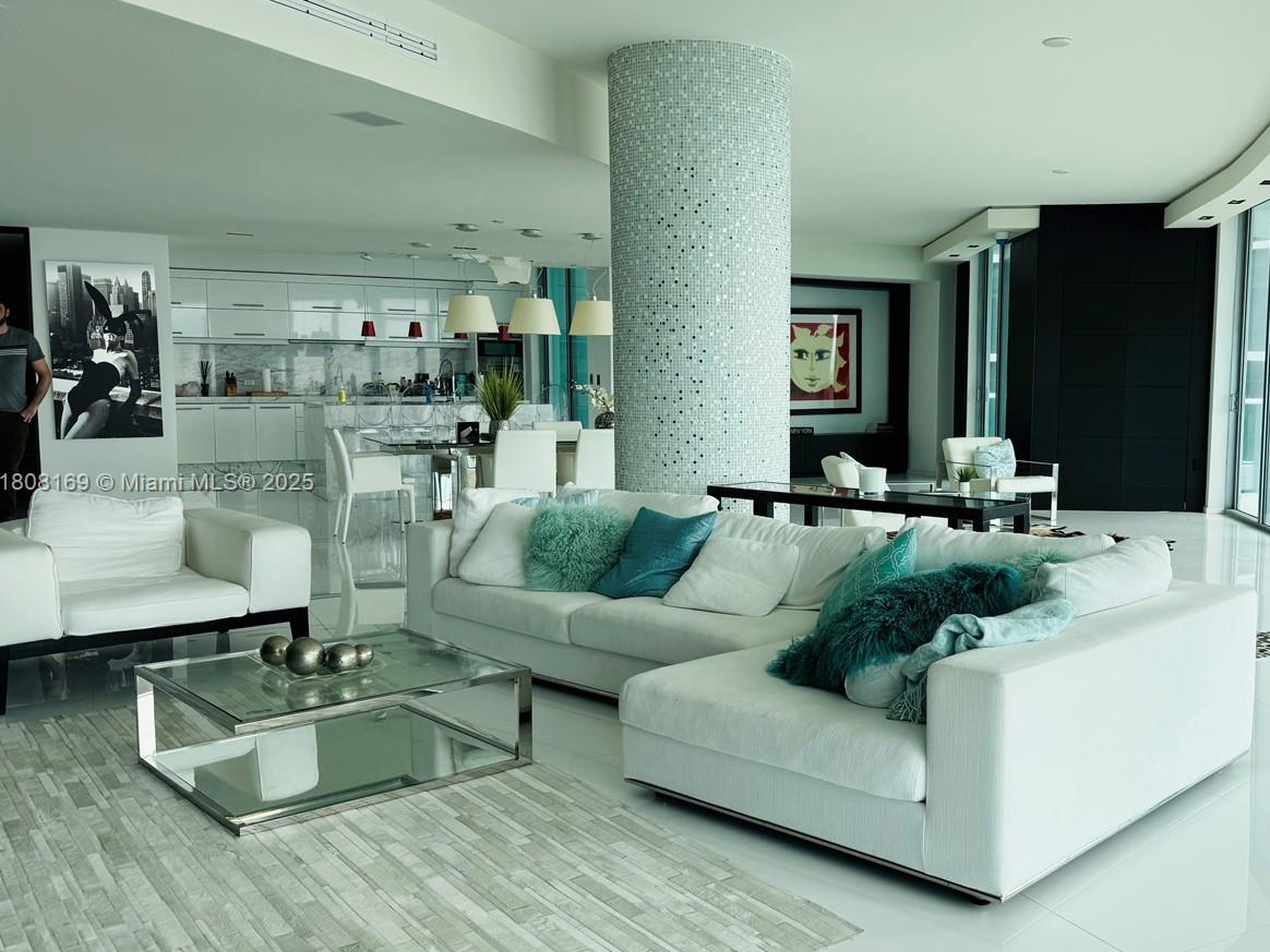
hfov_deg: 54.3
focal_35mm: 33
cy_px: 484
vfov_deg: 42.9
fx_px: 1211
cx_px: 838
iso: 80
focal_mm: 6.76
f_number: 1.78
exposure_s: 1/121
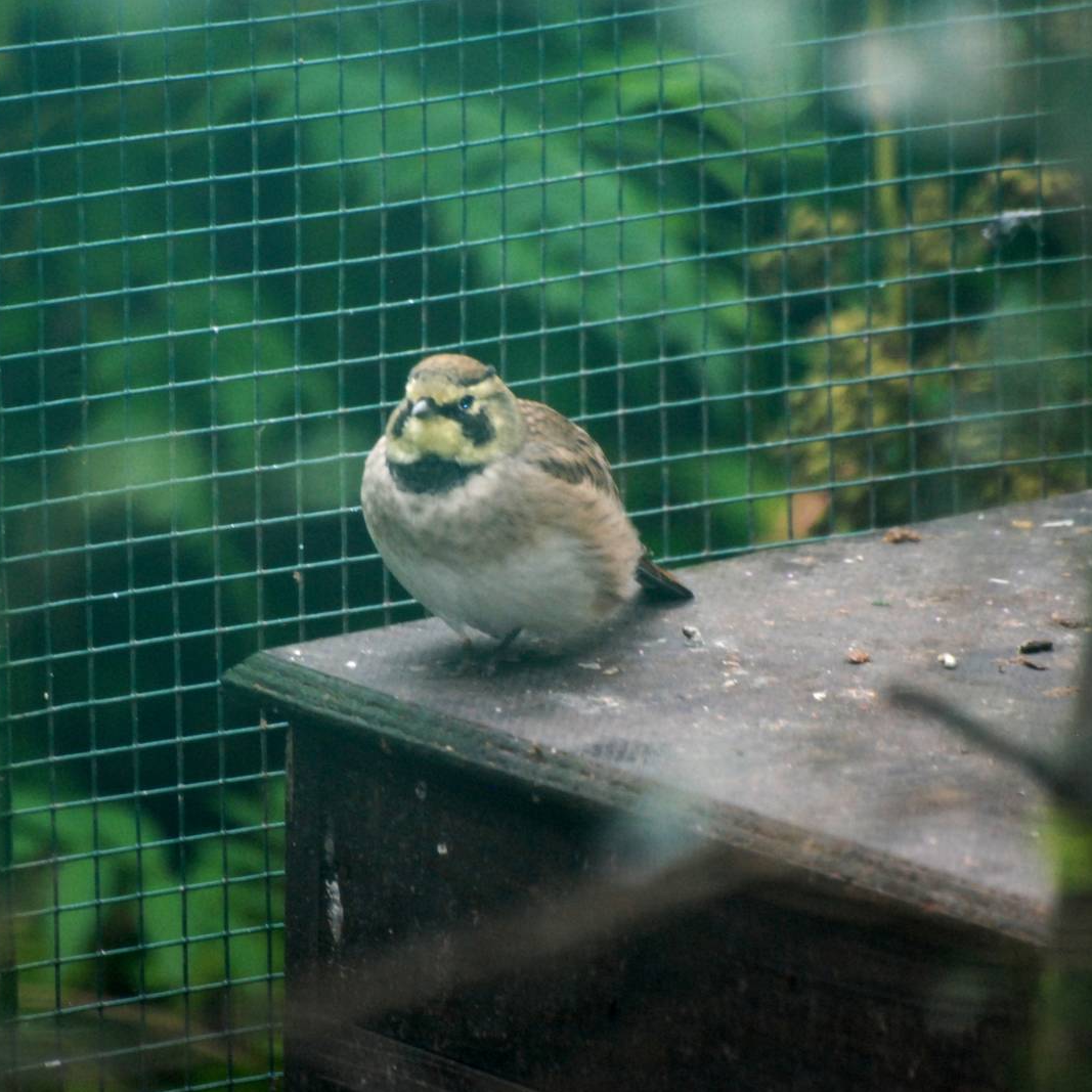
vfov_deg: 3.1
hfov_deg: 3.1
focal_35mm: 574
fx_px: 20486
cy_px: 547
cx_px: 447
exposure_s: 1/160
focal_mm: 300
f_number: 5.6
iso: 1000
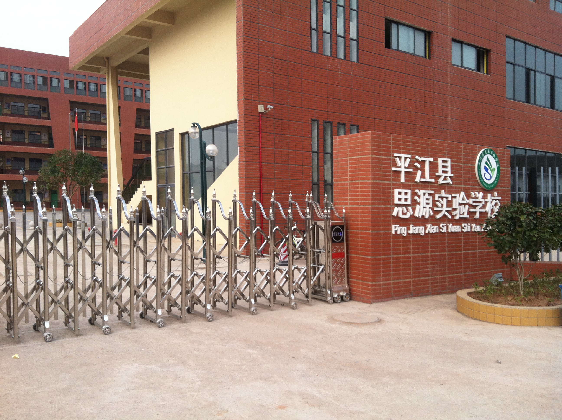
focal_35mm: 35
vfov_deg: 40.6
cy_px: 210
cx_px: 281
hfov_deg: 52.7
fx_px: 567
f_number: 2.8
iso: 80
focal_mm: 3.85
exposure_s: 1/517
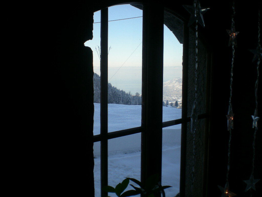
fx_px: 288
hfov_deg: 49.0
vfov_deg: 37.7
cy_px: 98
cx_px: 131
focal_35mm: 38
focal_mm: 6.3
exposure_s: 1/183
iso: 50
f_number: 4.6
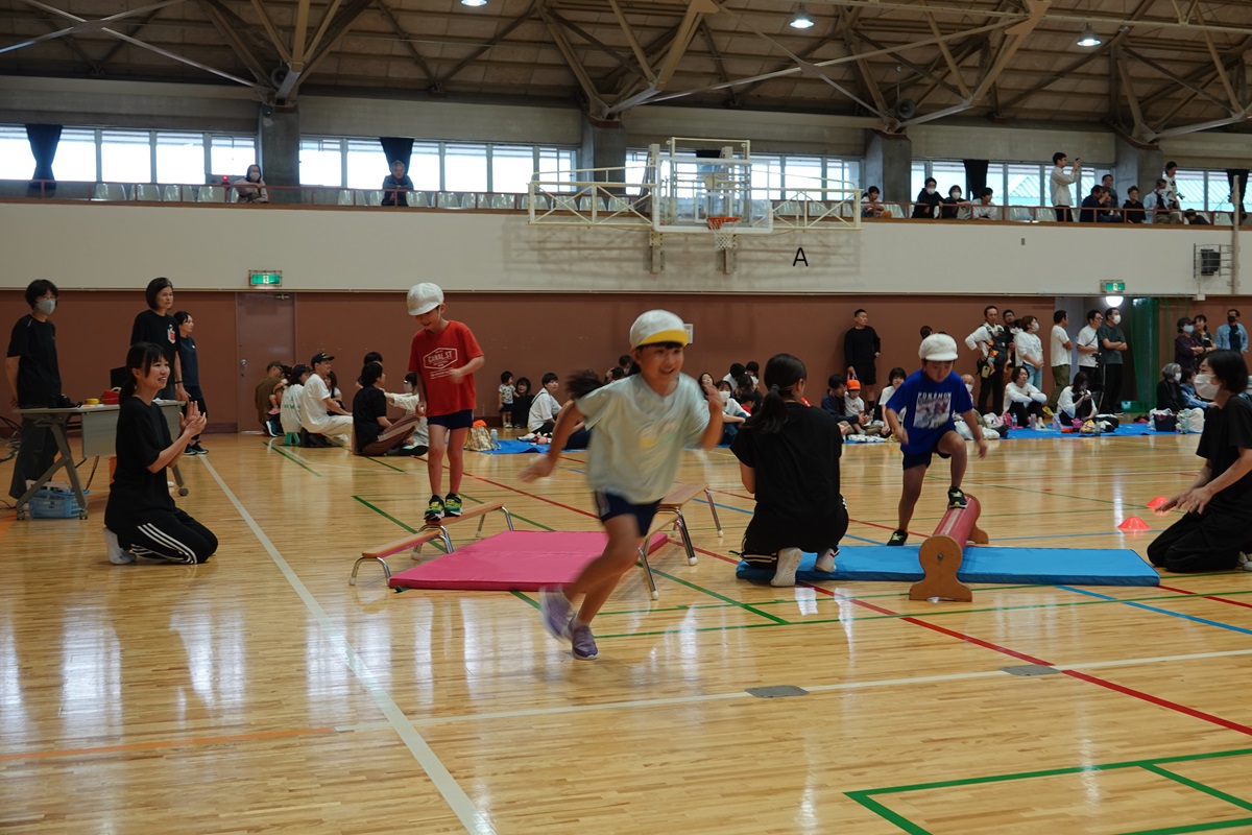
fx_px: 1426
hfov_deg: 47.4
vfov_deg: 32.6
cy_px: 418
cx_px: 626
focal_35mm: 41
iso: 125
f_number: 3.2
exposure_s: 1/50
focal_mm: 15.17
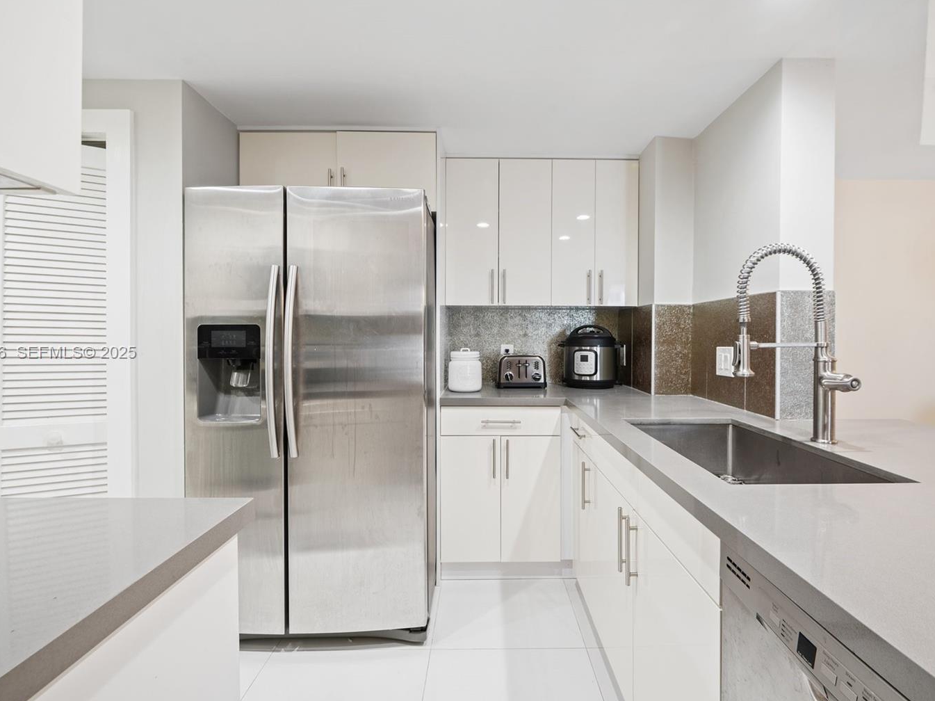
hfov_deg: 94.5
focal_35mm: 16
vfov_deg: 78.1
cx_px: 475
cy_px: 354
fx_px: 432
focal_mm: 14
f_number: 8
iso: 200
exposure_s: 1/1.25
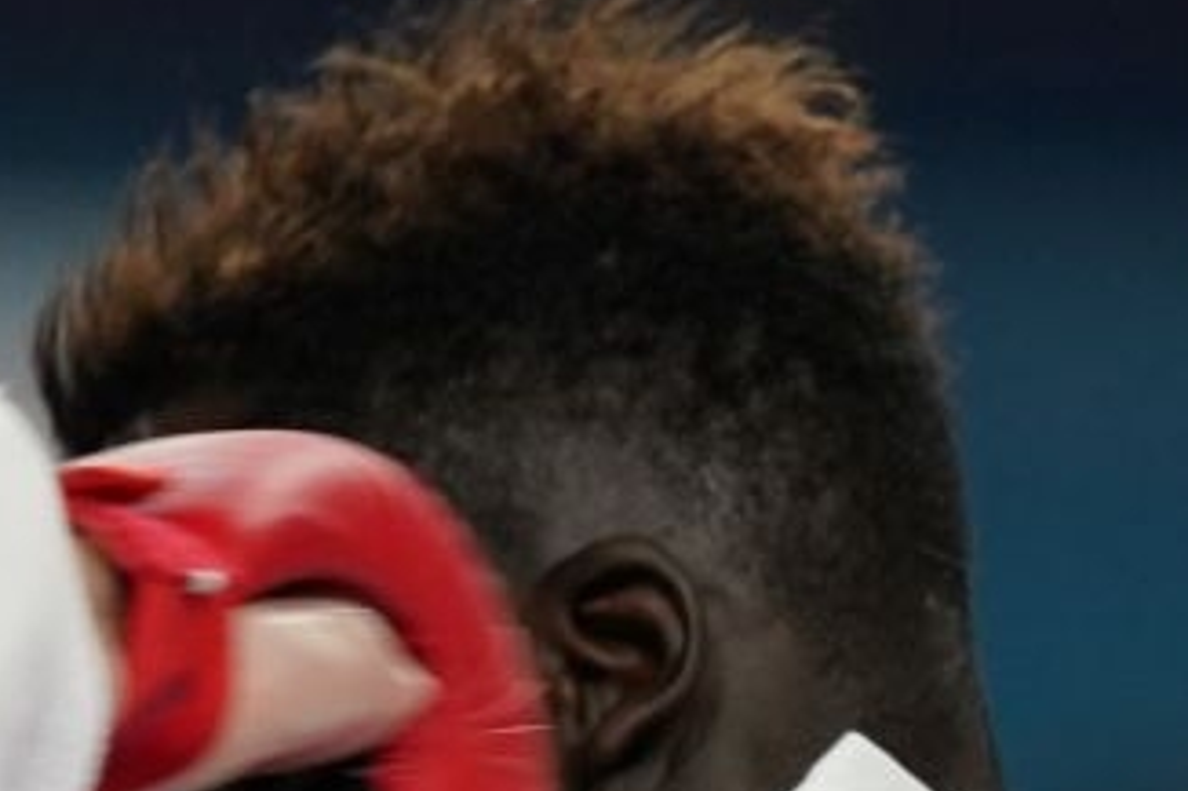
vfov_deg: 0.6
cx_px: -674
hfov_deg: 0.9
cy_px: 1429
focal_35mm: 2210
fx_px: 72890
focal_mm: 400
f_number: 2.8
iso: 1600
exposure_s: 1/1000
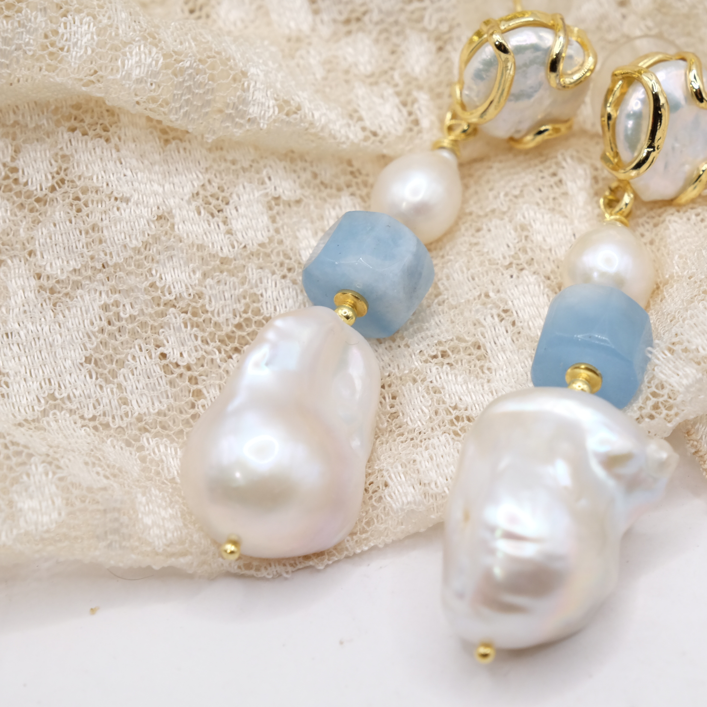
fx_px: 3559
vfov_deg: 11.3
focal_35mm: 154
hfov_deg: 11.3
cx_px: 527
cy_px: 352
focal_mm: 80
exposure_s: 1/50
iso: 800
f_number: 8
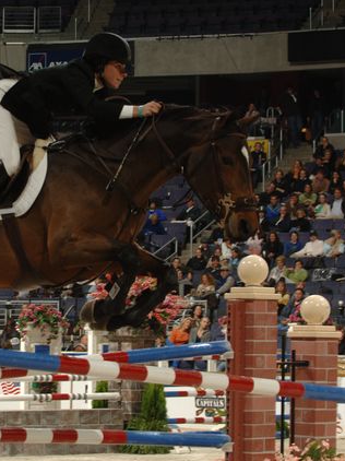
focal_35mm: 153
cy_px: 231
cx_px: 44
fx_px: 2035
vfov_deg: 12.9
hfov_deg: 9.7
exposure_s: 1/250
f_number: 5.6
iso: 250
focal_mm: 70
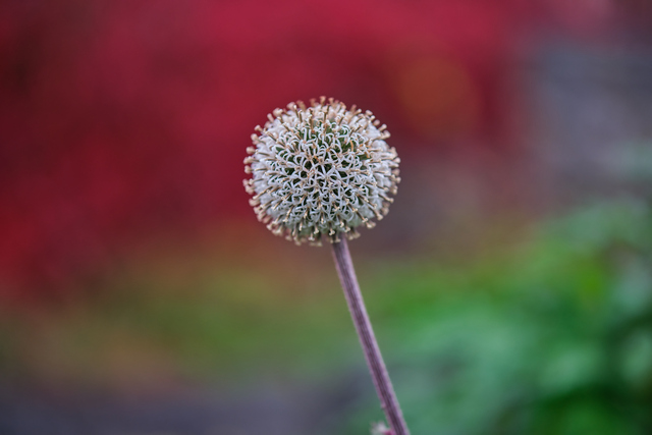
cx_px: 326
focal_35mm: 84
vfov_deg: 16.3
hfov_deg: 24.2
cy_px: 218
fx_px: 1522
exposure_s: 1/160
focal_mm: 56
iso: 100
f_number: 1.2
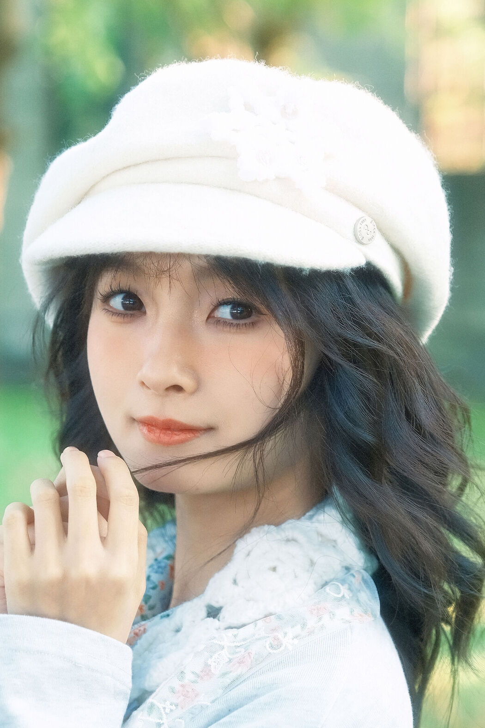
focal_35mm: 83
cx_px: 242
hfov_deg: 16.5
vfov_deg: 24.5
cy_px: 364
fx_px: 1677
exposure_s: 1/250
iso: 500
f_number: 2.8
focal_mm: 55
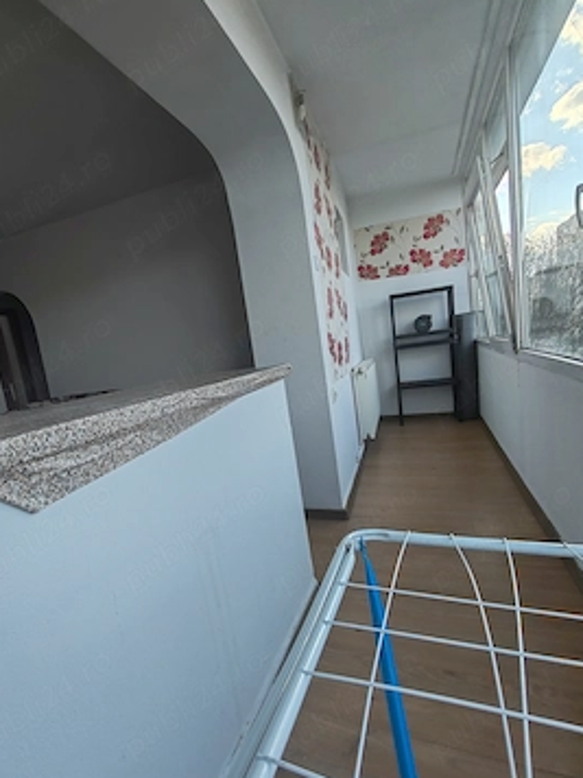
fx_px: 404
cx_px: 271
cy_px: 406
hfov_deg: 71.5
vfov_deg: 87.7
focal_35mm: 18
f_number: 2.2
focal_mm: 1.96
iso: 50
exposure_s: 1/220
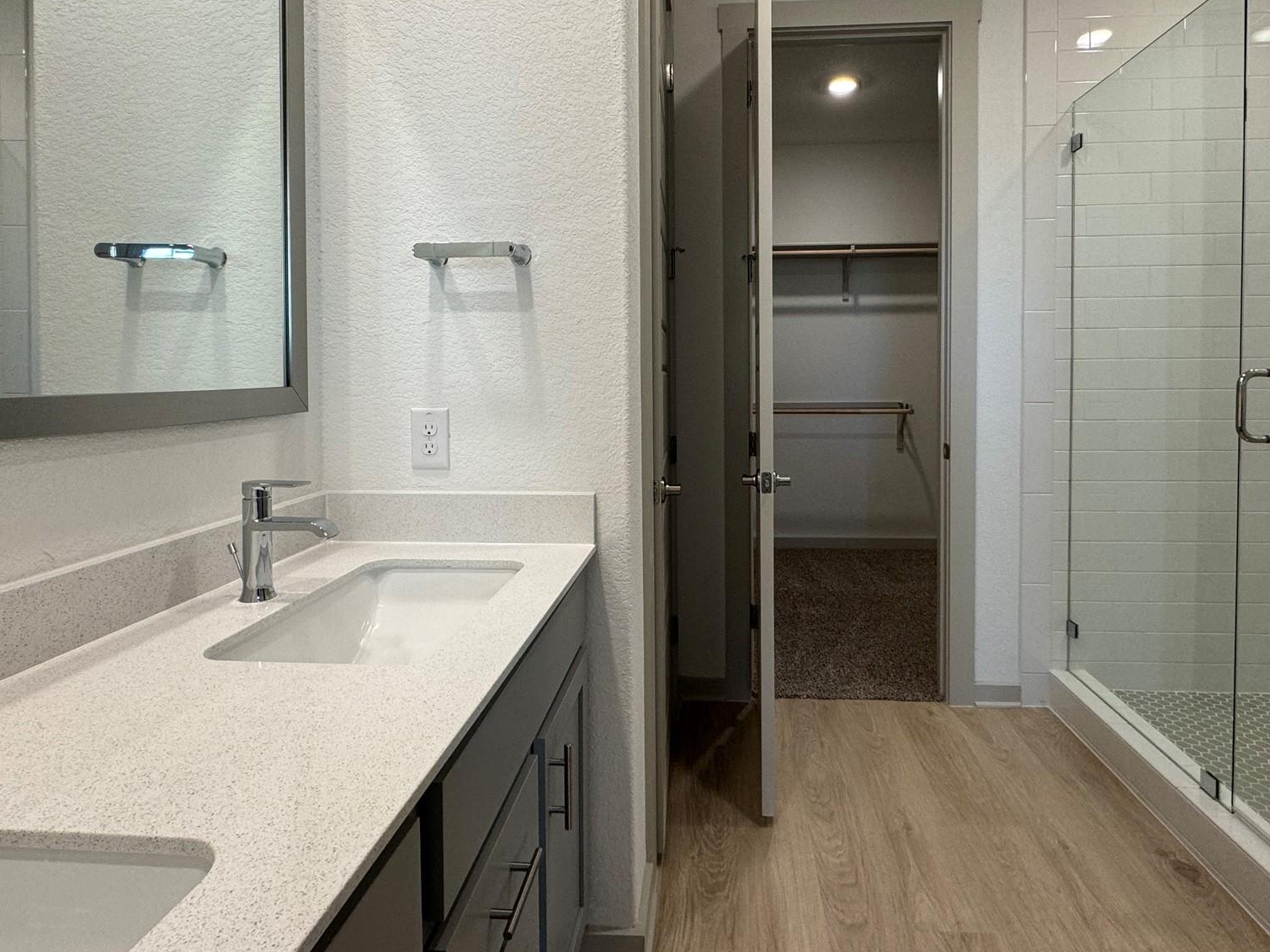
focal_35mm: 19
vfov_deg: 68.2
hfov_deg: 84.5
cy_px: 394
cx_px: 683
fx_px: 697
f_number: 2.2
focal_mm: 2.22
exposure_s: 1/120
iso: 160
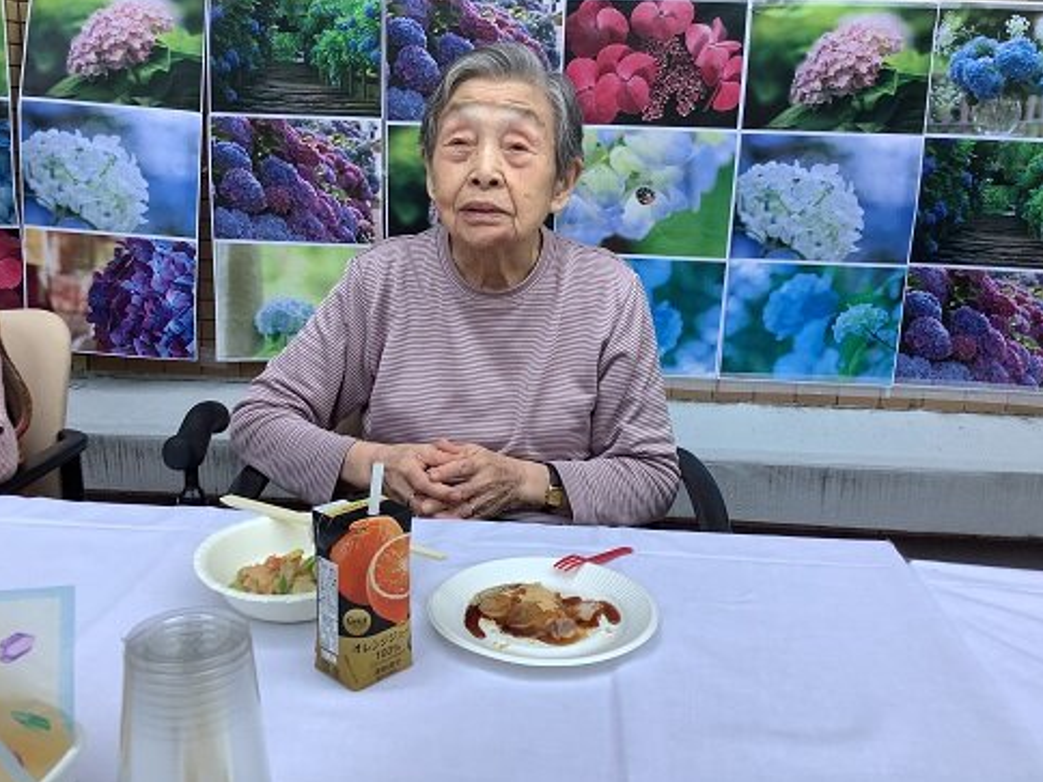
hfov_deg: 56.8
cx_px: 515
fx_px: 964
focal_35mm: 32
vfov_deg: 44.2
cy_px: 387
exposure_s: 1/369
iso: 25
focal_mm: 3.3
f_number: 2.4
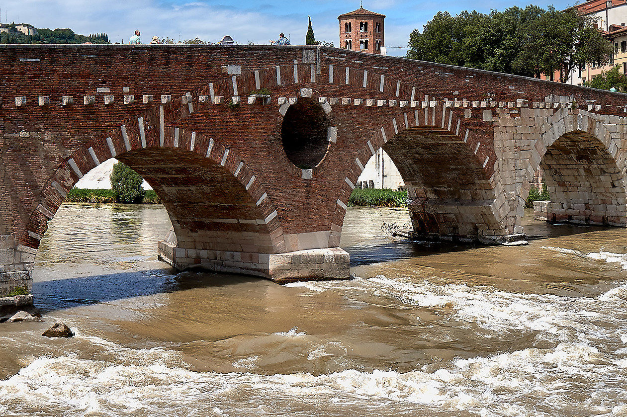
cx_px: 386
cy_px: 118
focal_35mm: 60
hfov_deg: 33.3
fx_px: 1043
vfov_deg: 22.4
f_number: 11
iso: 100
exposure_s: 1/250
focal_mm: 21
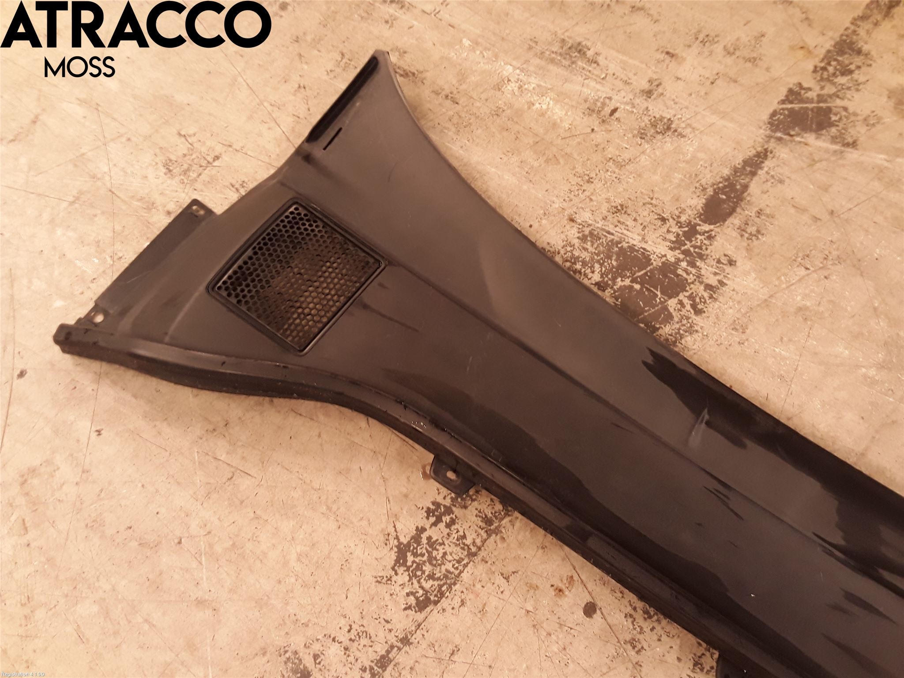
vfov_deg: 49.7
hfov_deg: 63.4
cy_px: 339
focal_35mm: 28
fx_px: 731
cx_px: 452
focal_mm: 2.91
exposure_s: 1/17
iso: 100
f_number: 1.9
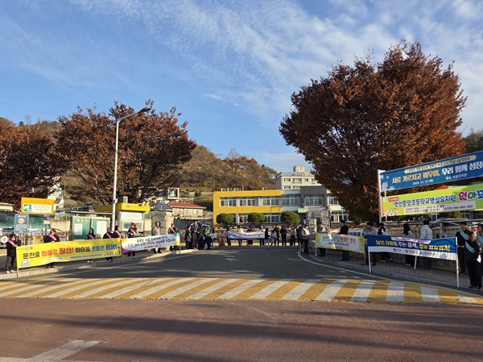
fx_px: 321
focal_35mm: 23
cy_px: 181
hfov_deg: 74.0
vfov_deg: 58.8
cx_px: 242
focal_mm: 5.4
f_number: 1.8
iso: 80
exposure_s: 1/3333
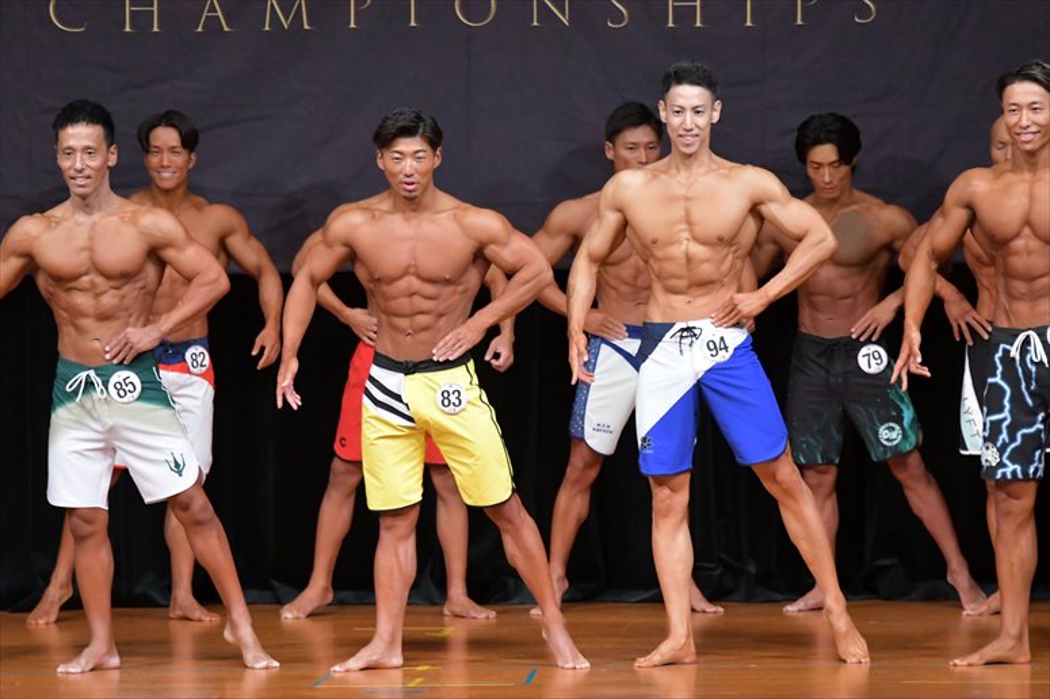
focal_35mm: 270
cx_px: 525
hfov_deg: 7.6
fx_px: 7871
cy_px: 350
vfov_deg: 5.1
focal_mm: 180
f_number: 5.6
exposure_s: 1/400
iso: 5000
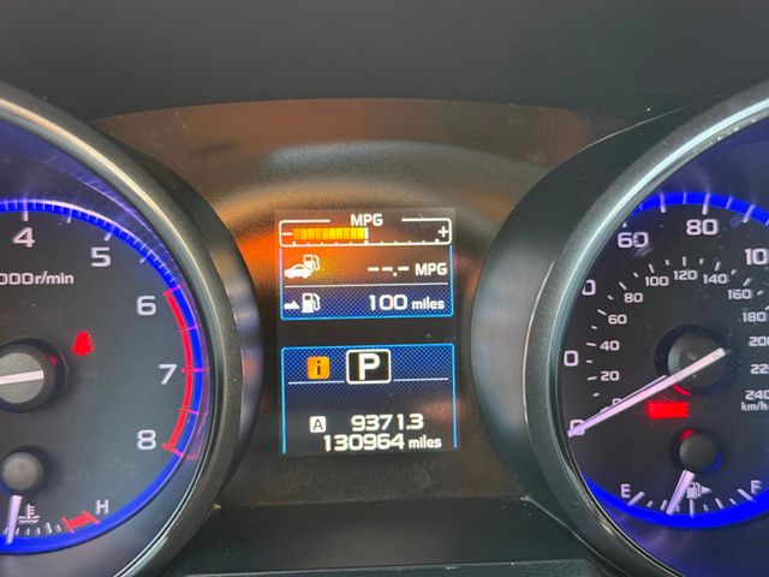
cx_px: 384
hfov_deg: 39.7
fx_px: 1066
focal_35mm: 48
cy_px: 288
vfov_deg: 30.3
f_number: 1.78
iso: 250
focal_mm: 6.76
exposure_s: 1/51
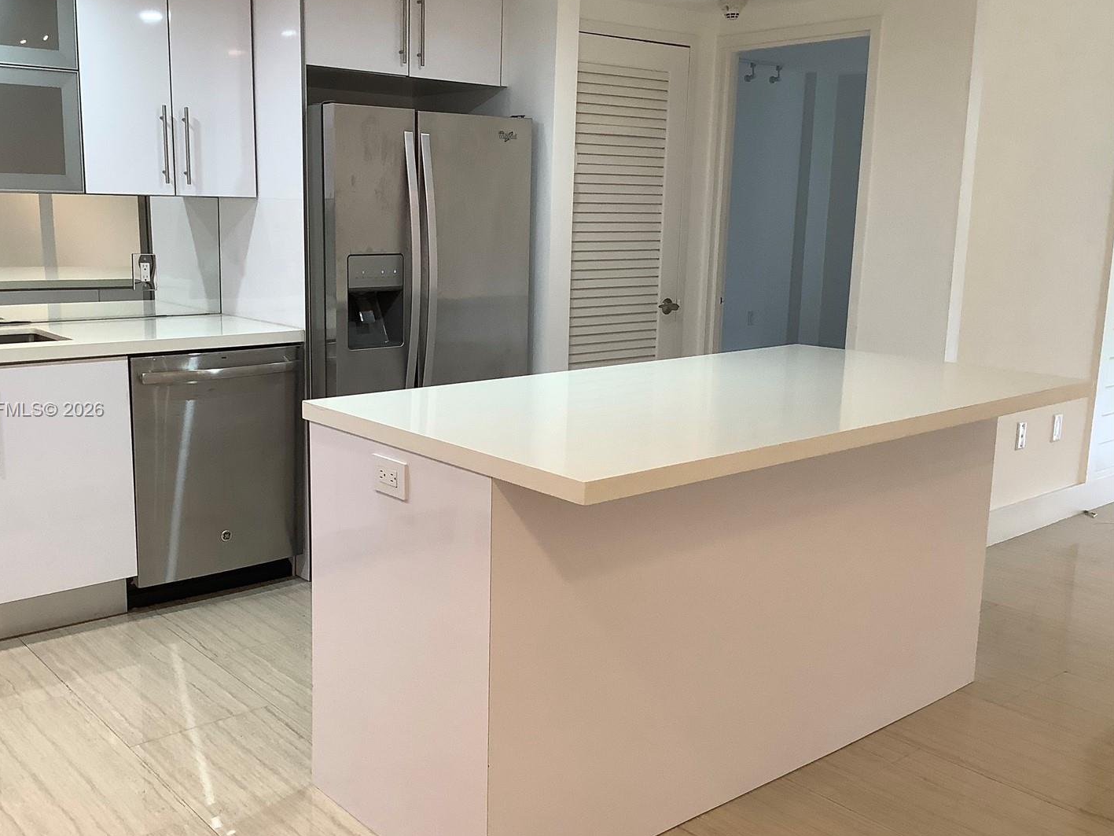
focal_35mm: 35
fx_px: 1126
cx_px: 487
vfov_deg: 40.7
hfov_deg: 52.5
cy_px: 411
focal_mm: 3.3
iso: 100
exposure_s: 1/60
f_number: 2.4
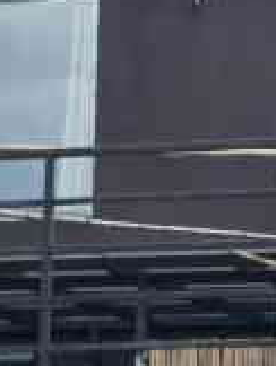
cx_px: 206
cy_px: 103
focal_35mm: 311
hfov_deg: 4.8
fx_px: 3298
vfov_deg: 6.4
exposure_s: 1/625
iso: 50
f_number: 4
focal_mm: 6.67
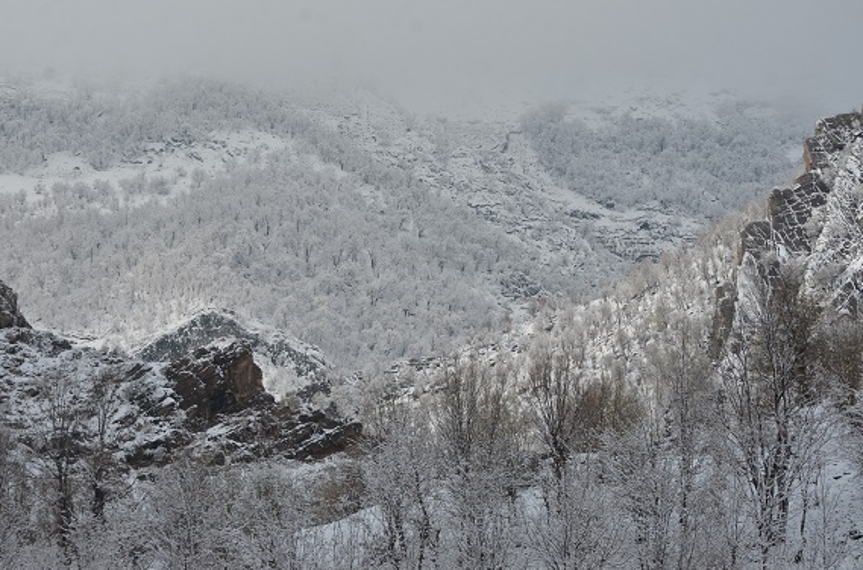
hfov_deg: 11.8
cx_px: 420
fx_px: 4160
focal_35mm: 174
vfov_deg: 7.8
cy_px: 280
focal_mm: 110
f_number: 8
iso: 100
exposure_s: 1/250
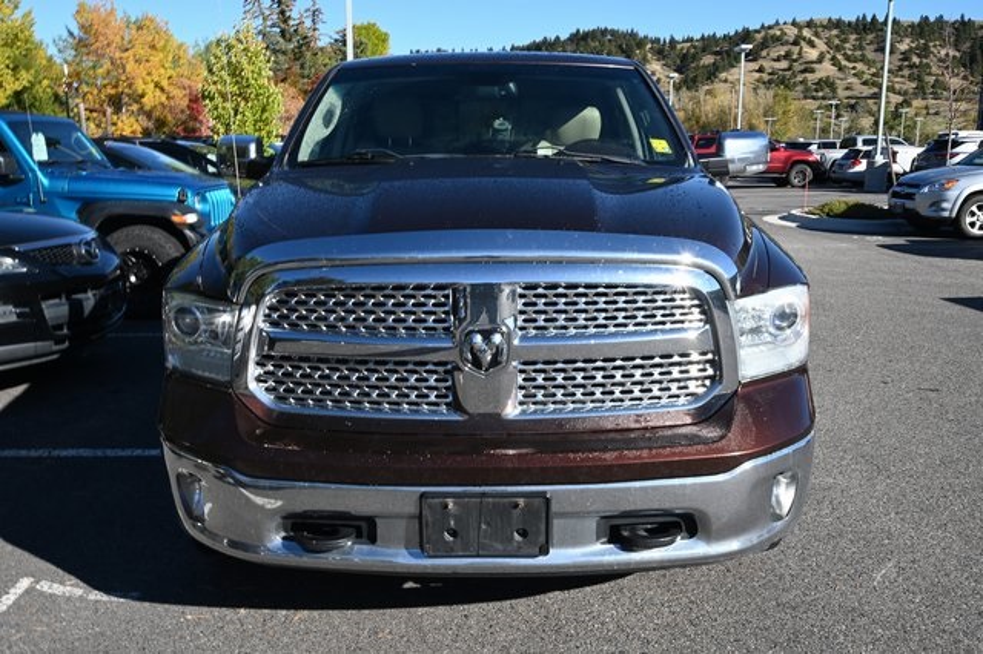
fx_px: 846
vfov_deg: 42.3
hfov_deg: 60.3
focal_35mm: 31
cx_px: 492
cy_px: 327
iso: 160
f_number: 22
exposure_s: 1/30
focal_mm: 31
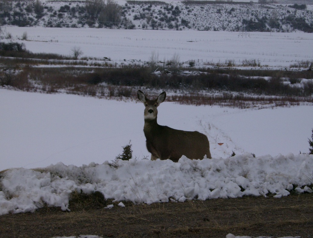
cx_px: 156
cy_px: 119
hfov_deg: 18.0
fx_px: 990
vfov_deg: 13.7
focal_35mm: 109
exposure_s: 1/504
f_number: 7.8
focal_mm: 18
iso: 100
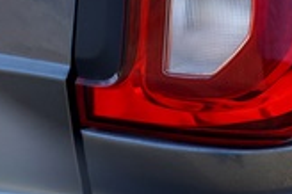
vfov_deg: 8.5
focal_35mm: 154
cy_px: -155
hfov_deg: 13.3
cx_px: 194
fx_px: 1248
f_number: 5.6
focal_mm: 42
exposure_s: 1/100
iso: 200
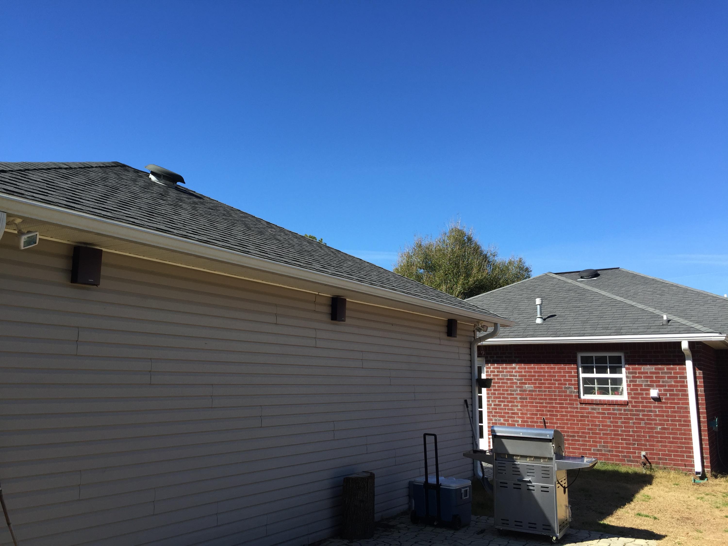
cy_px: 273
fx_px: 610
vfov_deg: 48.2
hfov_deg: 61.7
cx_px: 364
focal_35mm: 29
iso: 32
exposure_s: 1/1068
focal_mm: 4.15
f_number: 2.2
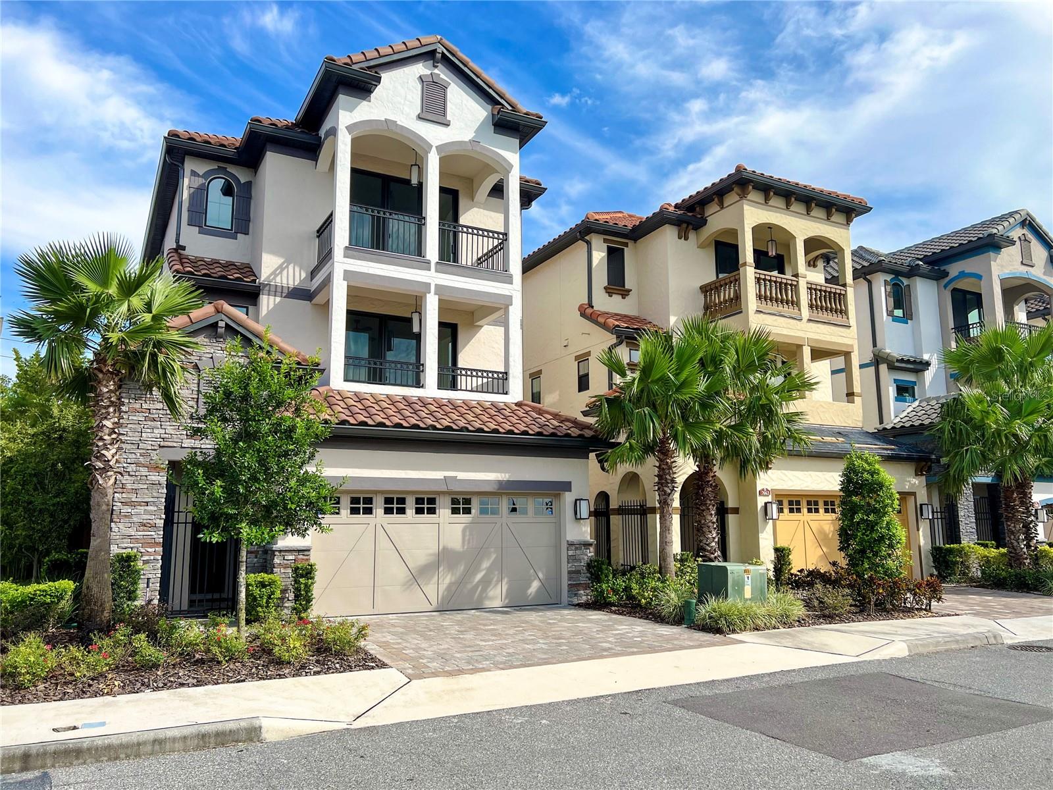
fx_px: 791
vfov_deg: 53.1
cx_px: 526
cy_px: 395
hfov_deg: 67.3
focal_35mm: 26
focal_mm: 5.7
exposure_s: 1/4000
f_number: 1.5
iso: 50
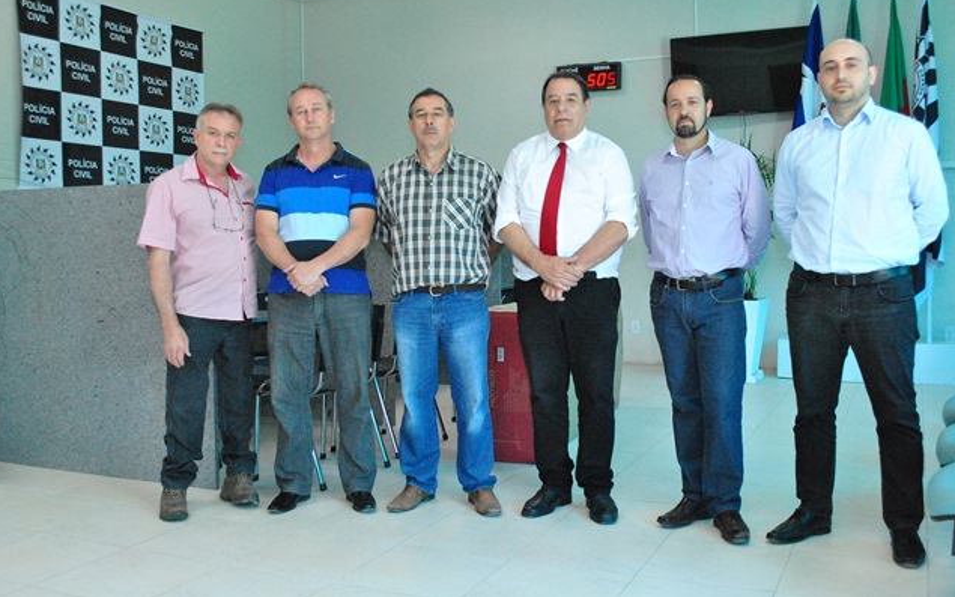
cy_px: 278
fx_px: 963
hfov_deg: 52.7
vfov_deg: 34.4
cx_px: 477
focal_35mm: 37
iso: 1600
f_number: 5.6
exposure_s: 1/80
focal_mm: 24
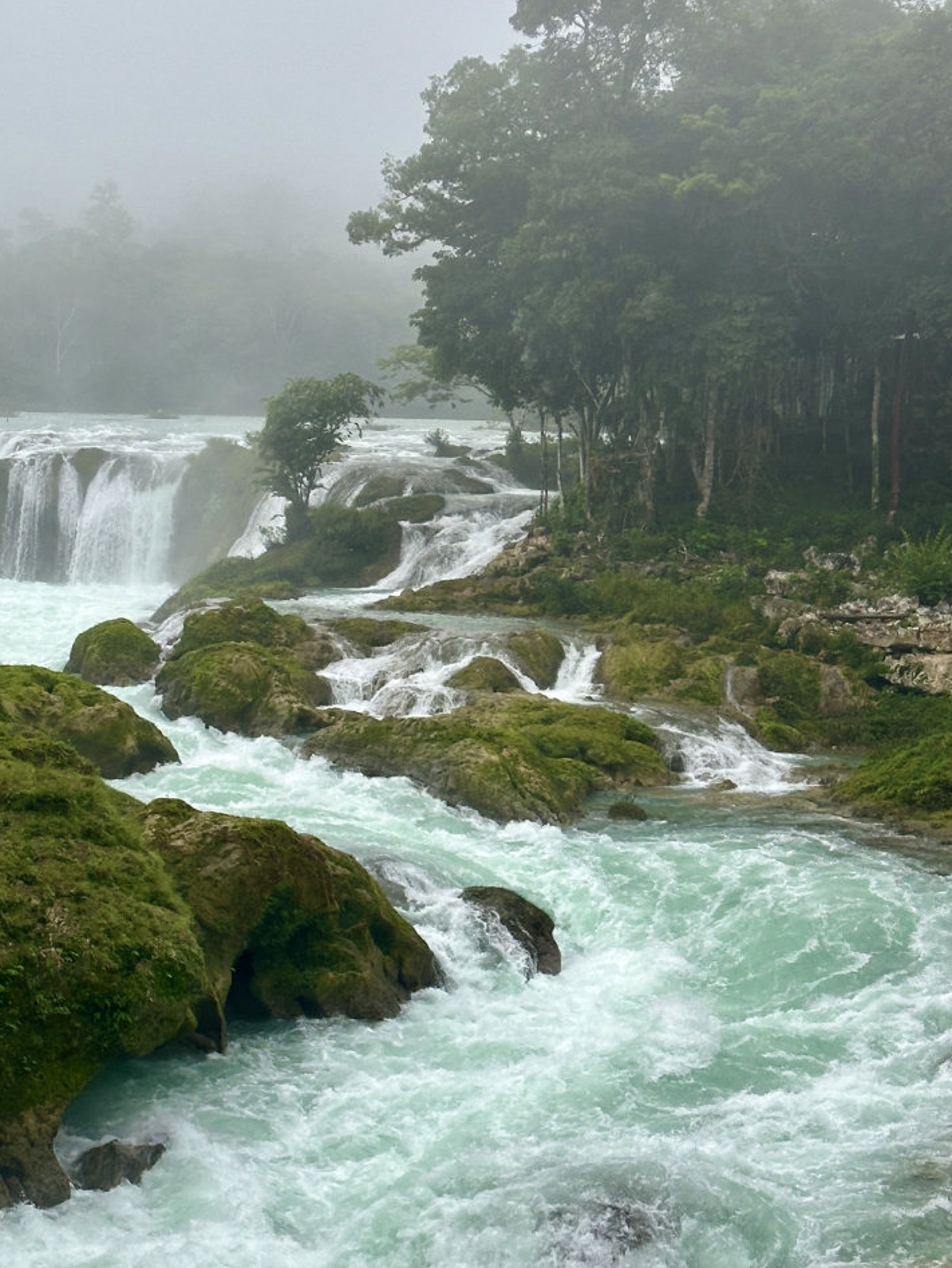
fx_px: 2785
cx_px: 382
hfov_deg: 19.4
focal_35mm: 76
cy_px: 529
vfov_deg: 25.6
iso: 50
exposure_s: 1/149
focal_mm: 6.9
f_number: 1.8
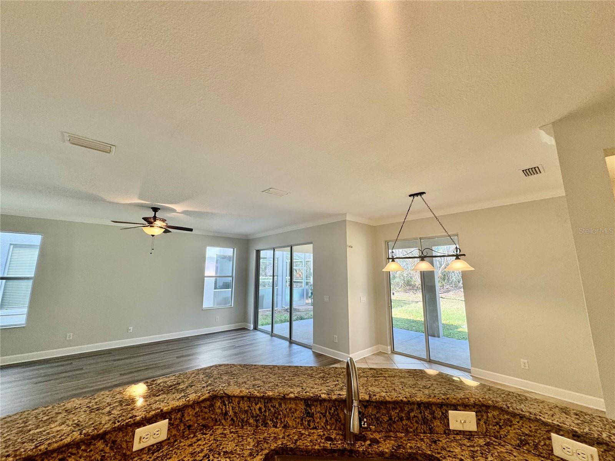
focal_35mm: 14
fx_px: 249
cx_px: 308
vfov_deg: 85.7
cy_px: 230
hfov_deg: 102.1
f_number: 2.2
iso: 100
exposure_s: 1/120
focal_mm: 2.22
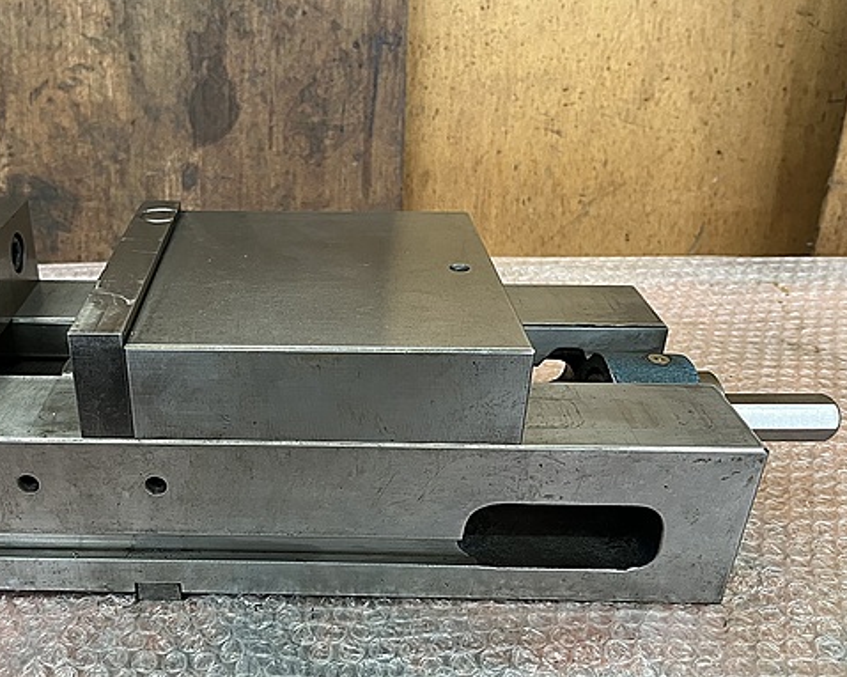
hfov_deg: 52.0
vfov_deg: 43.2
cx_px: 289
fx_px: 852
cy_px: 395
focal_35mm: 34
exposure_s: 1/60
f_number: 1.6
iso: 160
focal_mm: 5.1
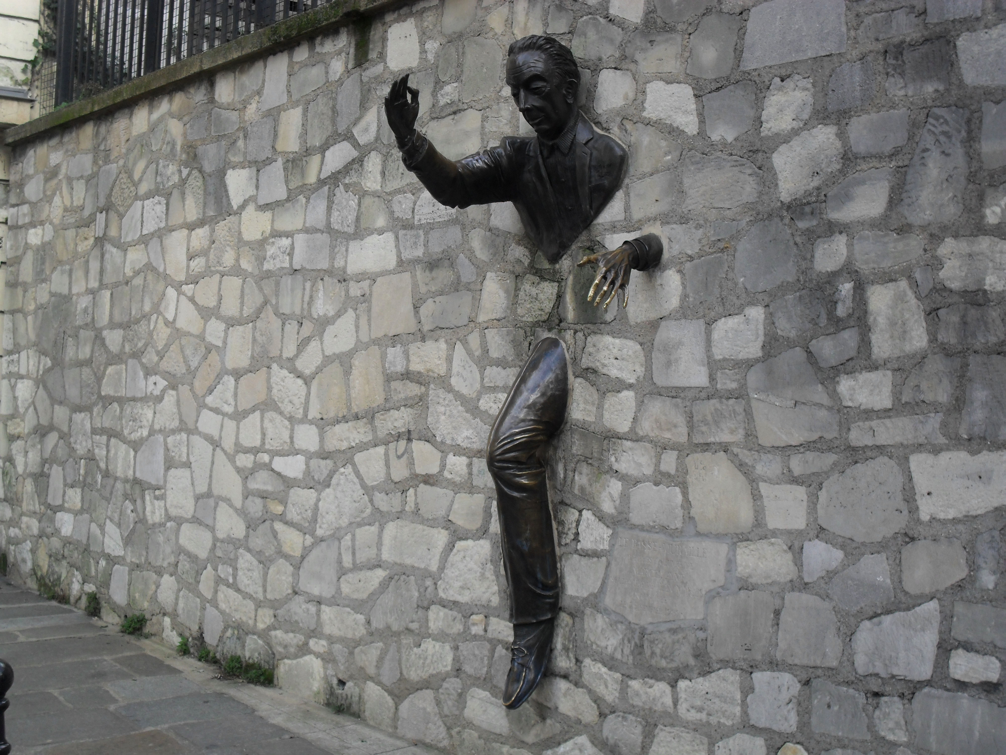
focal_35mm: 49
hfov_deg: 38.9
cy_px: 378
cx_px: 503
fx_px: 1424
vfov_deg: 29.7
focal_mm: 8.7
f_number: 3.9
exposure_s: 1/125
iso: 100
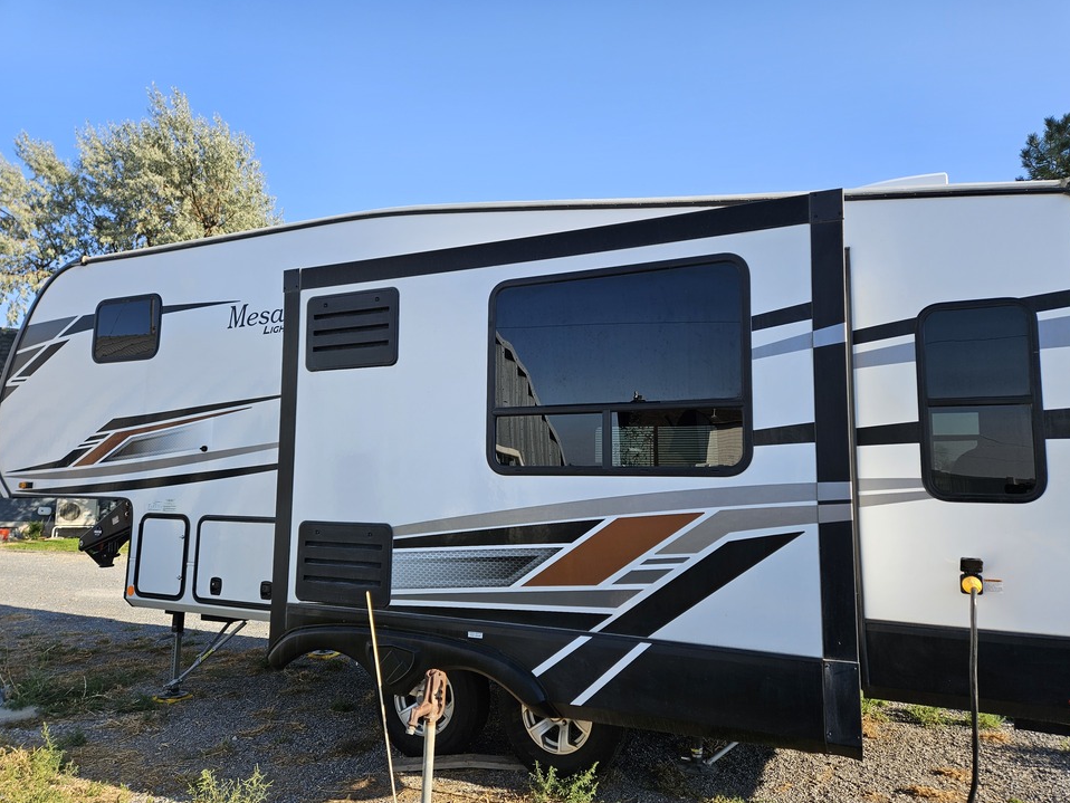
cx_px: 554
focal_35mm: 24
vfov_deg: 56.8
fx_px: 742
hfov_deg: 71.6
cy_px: 411
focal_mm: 5.4
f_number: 1.8
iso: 25
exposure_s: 1/715
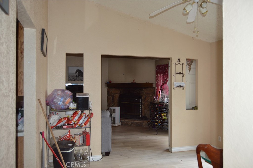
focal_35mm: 27
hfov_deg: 67.4
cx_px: 126
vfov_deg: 47.8
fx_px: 190
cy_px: 84
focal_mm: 18
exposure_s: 1/80
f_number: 4
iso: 400
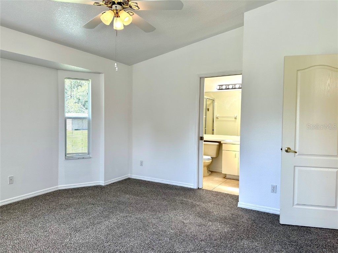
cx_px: 169
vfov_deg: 56.8
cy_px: 126
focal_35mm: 24
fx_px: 234
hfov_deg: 71.6
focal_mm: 6.86
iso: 80
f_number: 1.78
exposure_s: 1/214
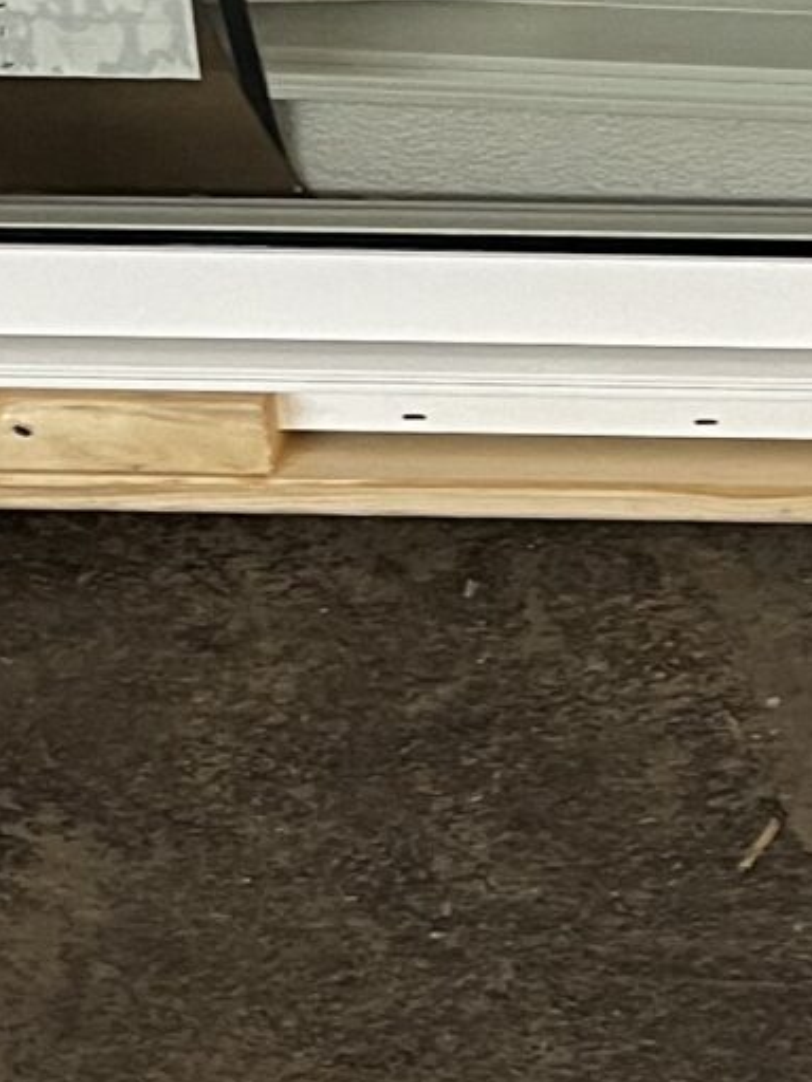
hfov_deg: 11.1
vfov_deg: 15.2
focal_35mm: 130
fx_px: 4066
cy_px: 556
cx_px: 1095
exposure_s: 1/60
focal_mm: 5.1
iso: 125
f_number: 1.6
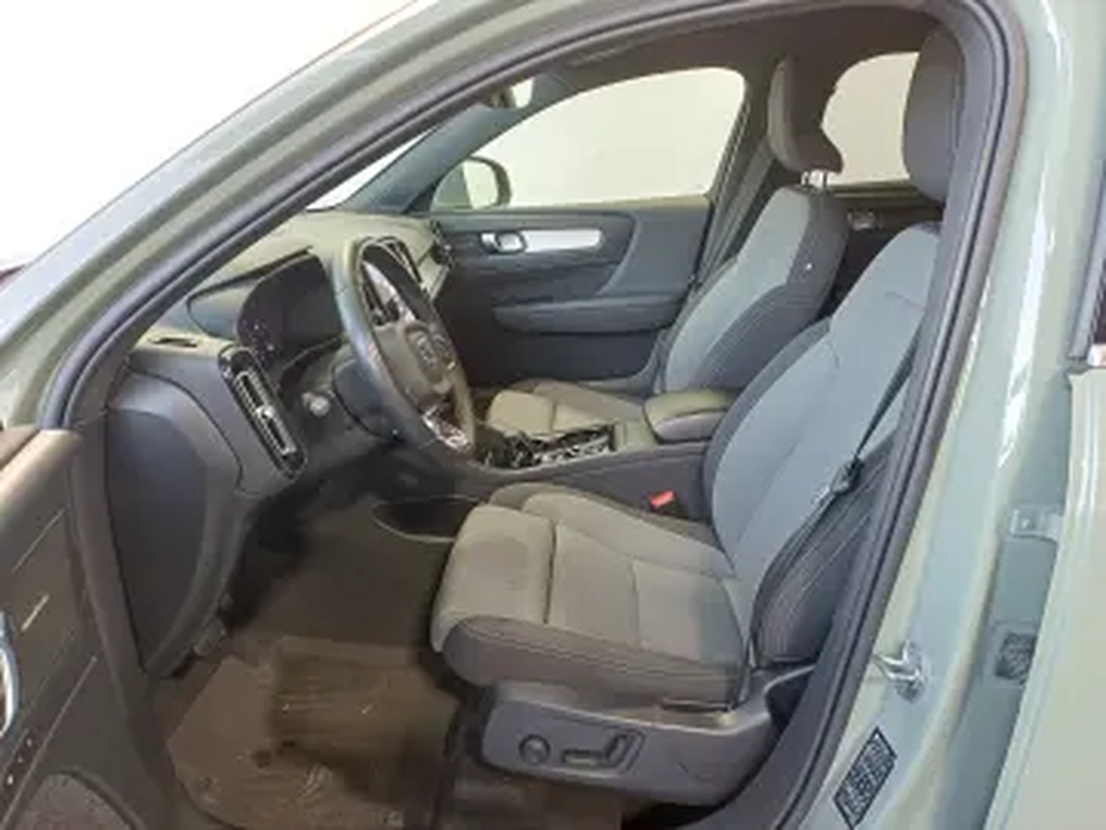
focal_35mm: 25
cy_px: 415
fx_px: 799
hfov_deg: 69.4
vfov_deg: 54.9
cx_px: 553
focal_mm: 4.65
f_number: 1.8
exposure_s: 1/50
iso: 320
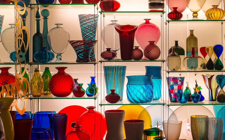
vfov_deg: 11.6
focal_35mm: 113
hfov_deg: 18.3
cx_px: 167
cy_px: 47
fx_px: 693
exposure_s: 1/200
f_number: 4
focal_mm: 70
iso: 160
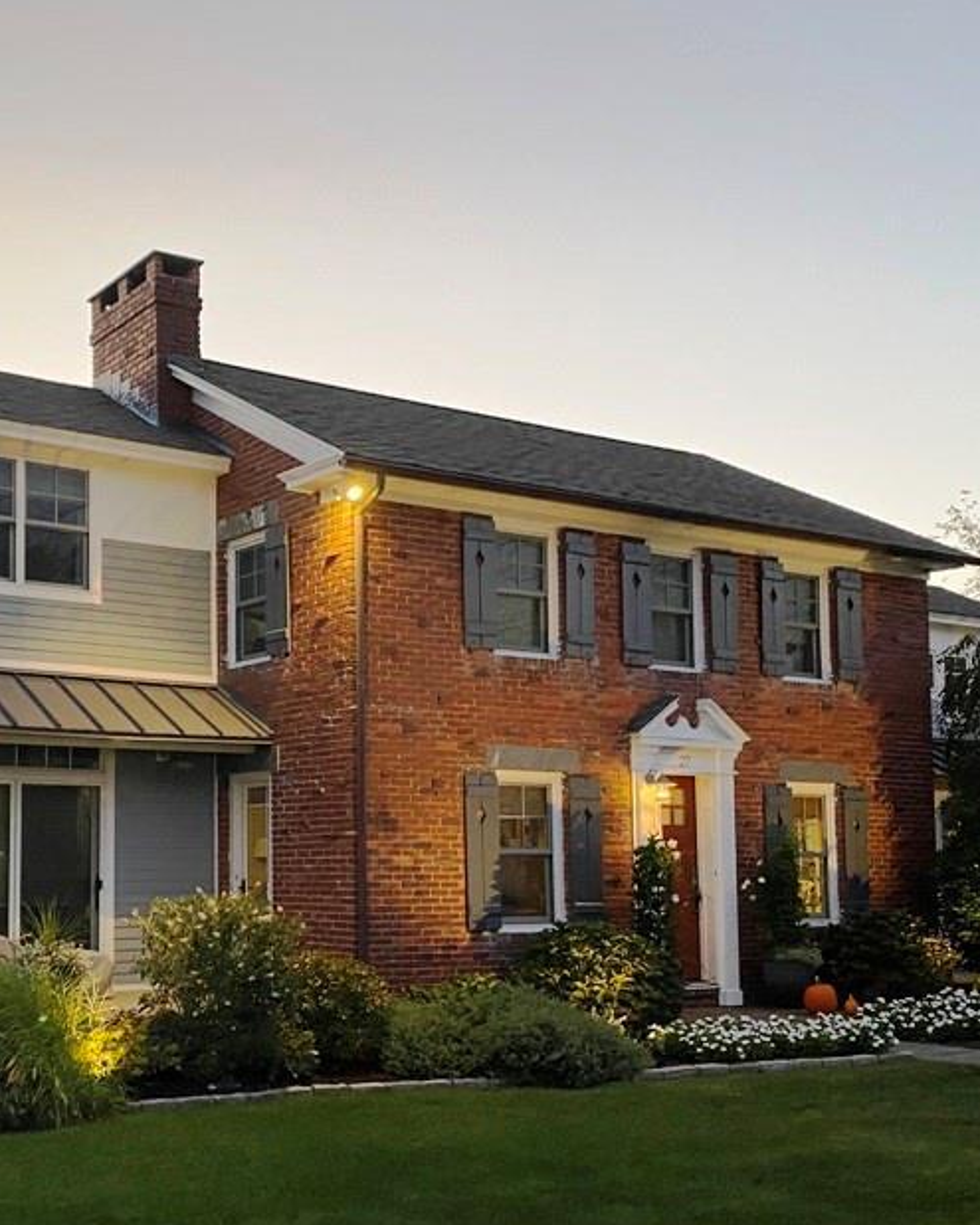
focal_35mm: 42
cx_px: 188
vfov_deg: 43.5
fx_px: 1523
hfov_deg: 34.5
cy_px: 754
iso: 125
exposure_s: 1/60
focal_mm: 4.25
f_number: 1.8
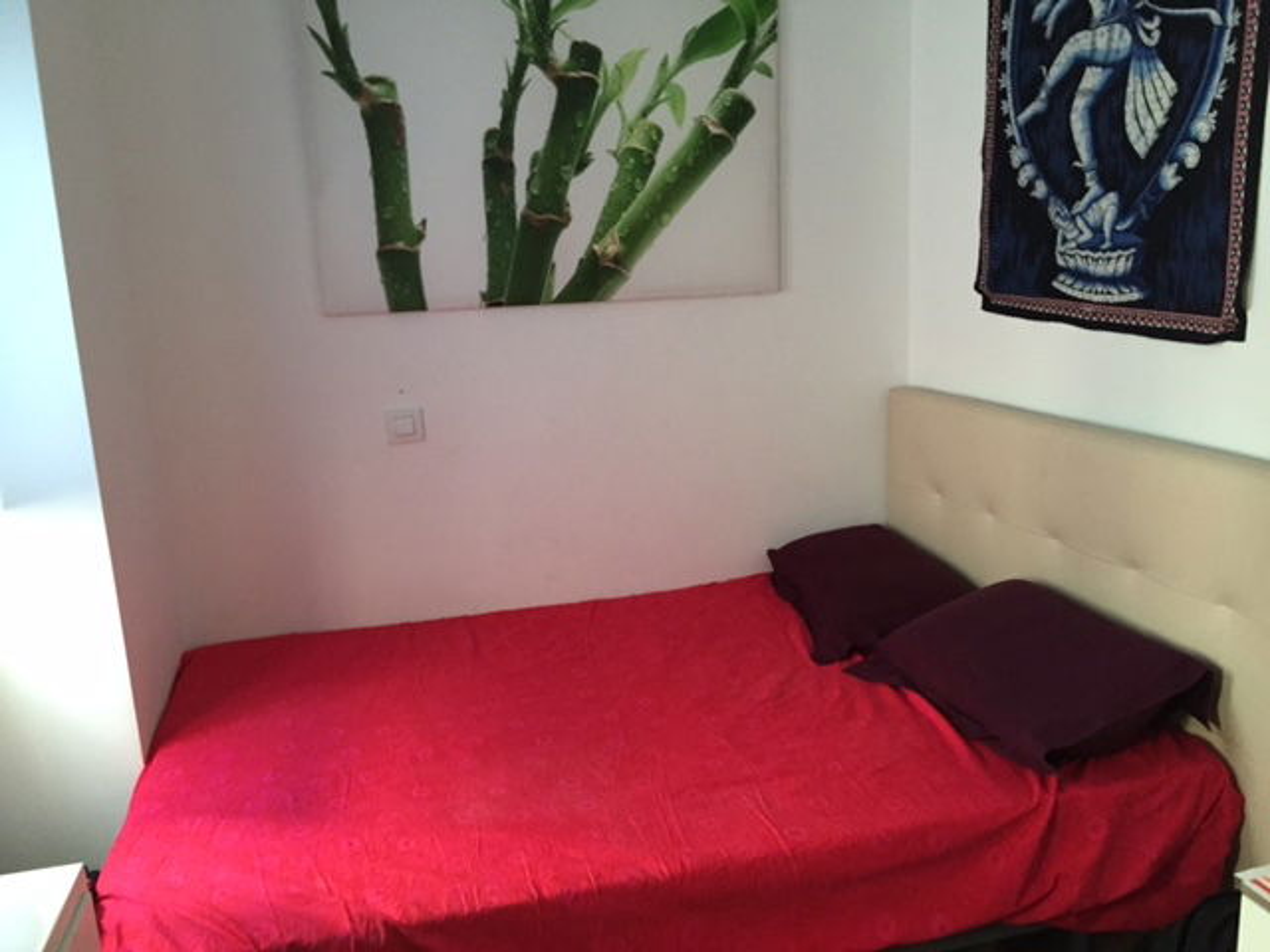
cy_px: 476
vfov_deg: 48.2
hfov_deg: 61.7
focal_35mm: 29
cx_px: 635
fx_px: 1064
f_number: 2.2
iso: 200
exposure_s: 1/30
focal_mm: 4.15
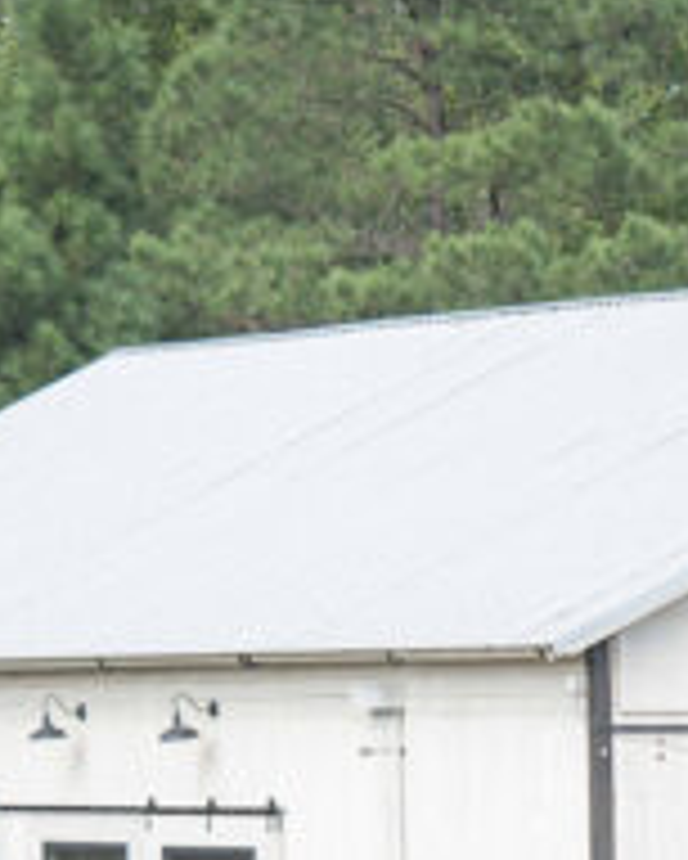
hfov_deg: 4.6
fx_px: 8647
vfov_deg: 5.7
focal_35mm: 340
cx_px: 522
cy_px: 806
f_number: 2.8
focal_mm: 90
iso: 160
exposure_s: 1/640
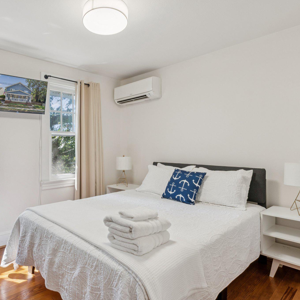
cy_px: 150
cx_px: 99
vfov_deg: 67.3
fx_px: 226
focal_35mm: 23
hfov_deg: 65.4
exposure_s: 1/8
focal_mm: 12.2
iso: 200
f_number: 9
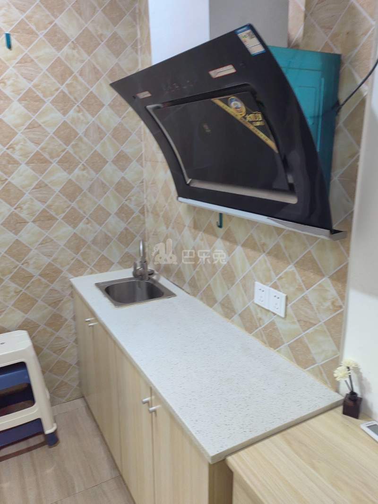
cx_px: 189
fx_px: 393
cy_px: 252
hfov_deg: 51.3
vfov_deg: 65.3
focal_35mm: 27
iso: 160
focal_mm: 5.52
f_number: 1.9
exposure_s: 1/33.3
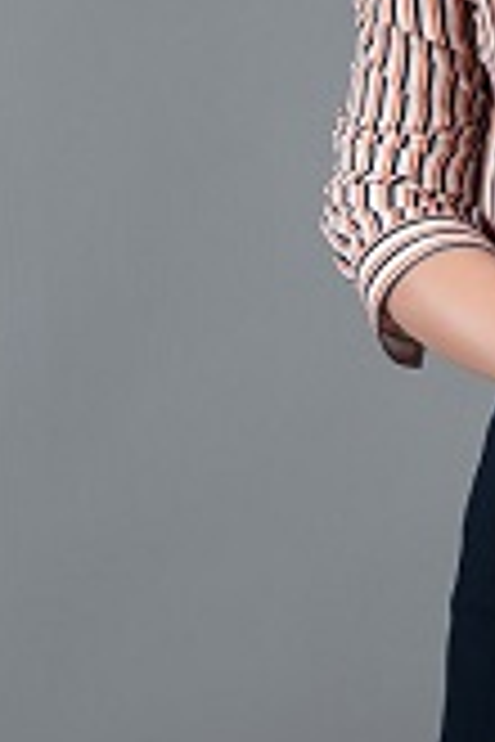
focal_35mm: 129
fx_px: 2660
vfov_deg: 15.4
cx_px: 682
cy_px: -101
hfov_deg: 10.4
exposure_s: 1/160
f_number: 8
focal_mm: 46
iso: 80
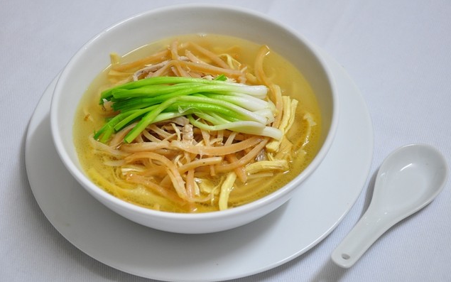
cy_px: 139
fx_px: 947
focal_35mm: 77
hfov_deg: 26.8
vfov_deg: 16.9
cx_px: 224
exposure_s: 1/5
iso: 400
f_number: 5
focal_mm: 50
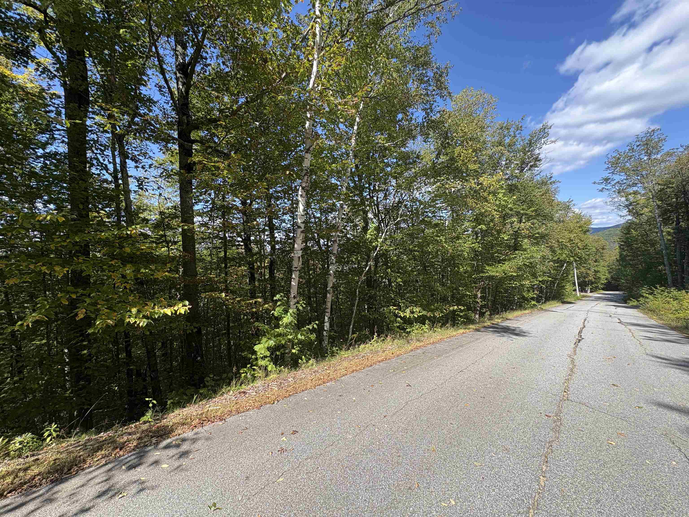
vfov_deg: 85.7
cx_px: 344
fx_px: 279
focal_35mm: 14
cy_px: 258
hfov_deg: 102.1
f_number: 2.2
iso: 40
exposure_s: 1/425
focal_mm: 2.22
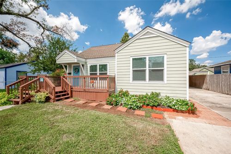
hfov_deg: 104.3
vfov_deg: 81.2
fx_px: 90
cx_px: 116
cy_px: 77
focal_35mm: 14
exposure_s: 1/1250
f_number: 11
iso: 500
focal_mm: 14
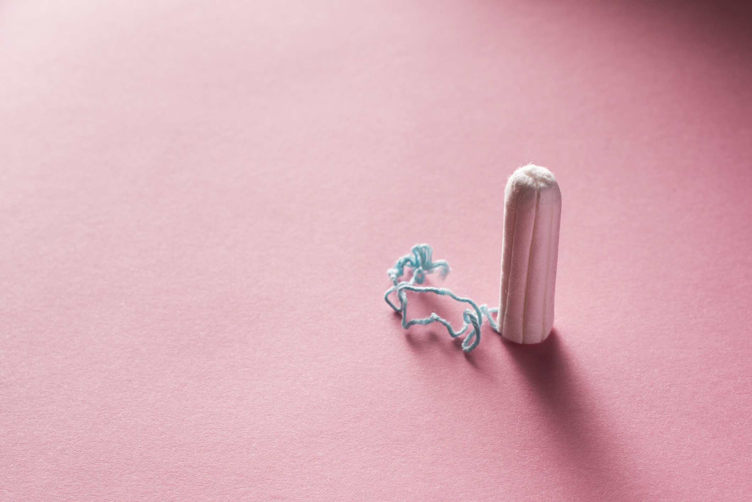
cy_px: 251
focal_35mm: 50
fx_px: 1045
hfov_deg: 39.6
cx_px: 376
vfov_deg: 27.0
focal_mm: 50
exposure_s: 1/160
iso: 80
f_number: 8
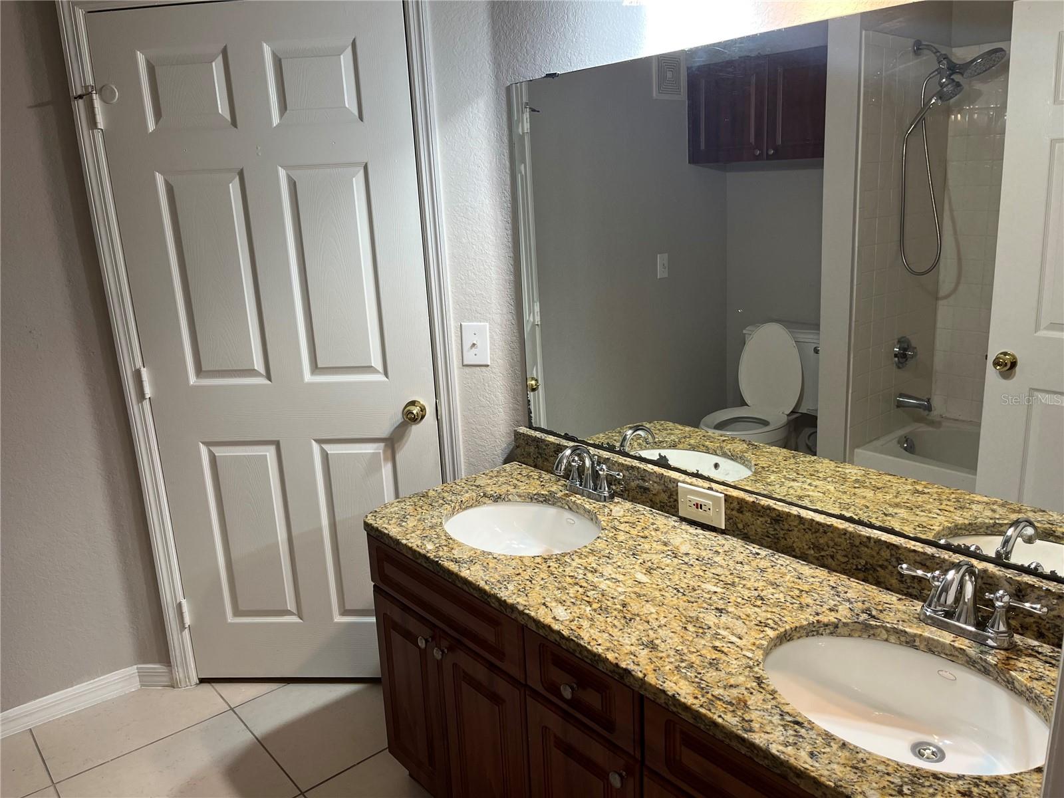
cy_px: 399
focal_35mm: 26
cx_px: 532
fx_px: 799
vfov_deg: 53.1
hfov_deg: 67.3
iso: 80
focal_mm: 5.1
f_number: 1.6
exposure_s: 1/60
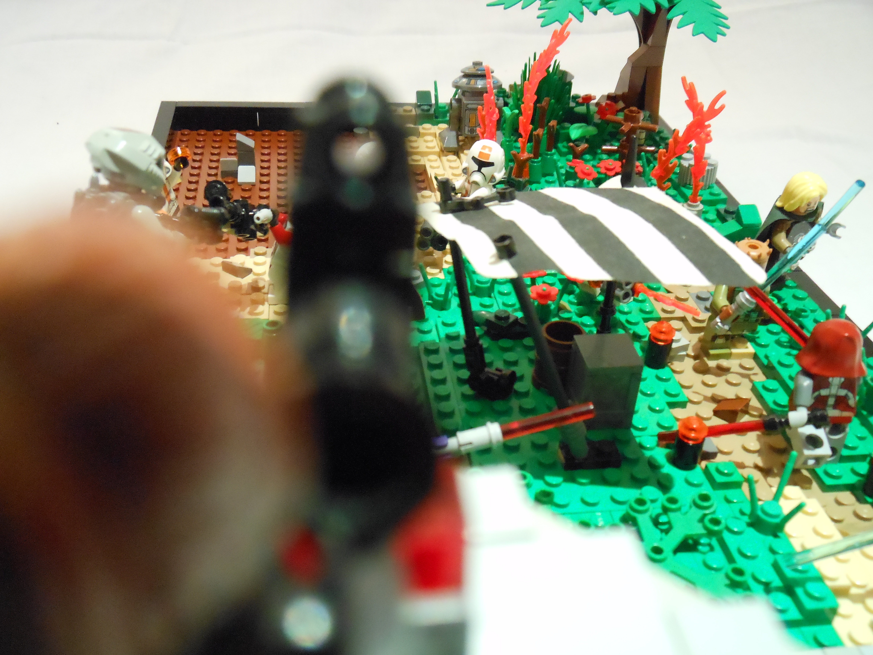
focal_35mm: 38
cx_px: 436
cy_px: 328
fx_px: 958
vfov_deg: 37.7
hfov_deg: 49.0
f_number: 3.6
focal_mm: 6.8
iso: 800
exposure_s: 1/8
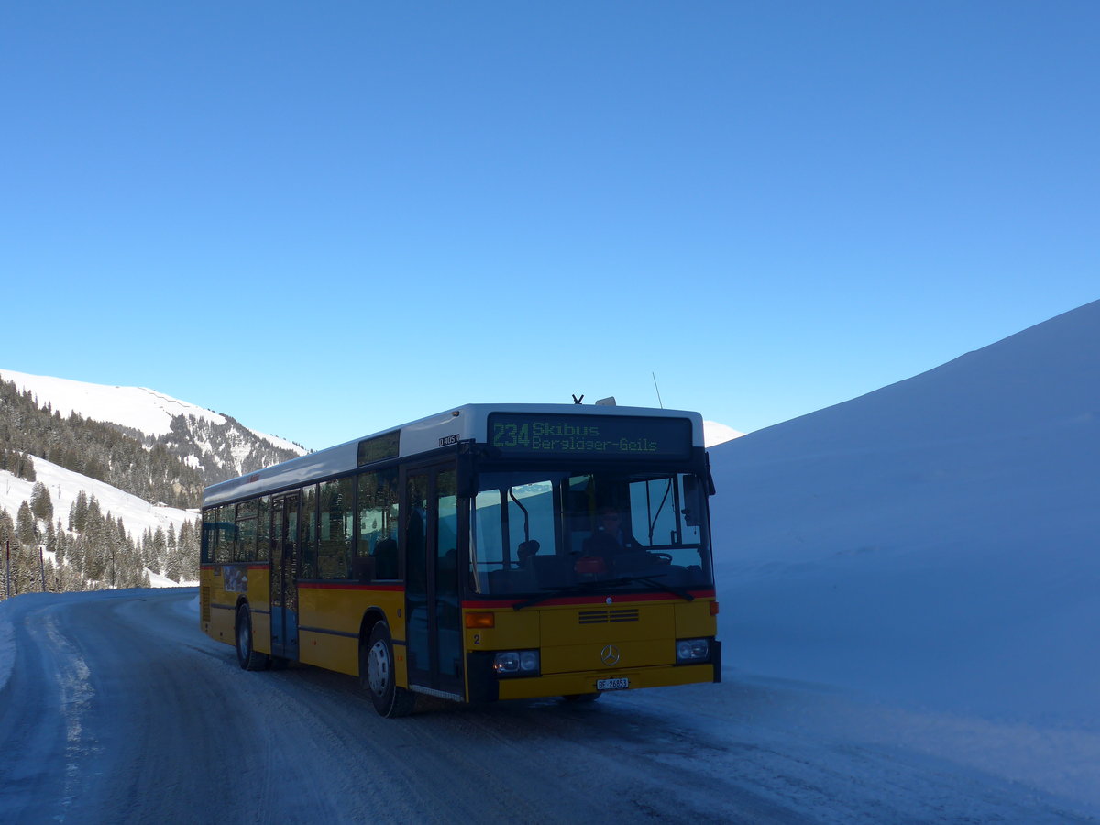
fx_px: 1239
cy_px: 412
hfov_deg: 47.9
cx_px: 550
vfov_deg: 36.8
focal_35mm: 39
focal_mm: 8
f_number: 2.8
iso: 80
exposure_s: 1/2000
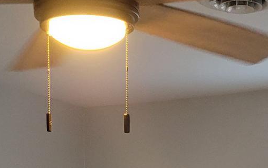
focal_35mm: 111
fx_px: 811
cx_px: 155
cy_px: 376
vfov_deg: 10.5
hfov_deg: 18.8
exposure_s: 1/120
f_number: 1.8
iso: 200
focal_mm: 5.4
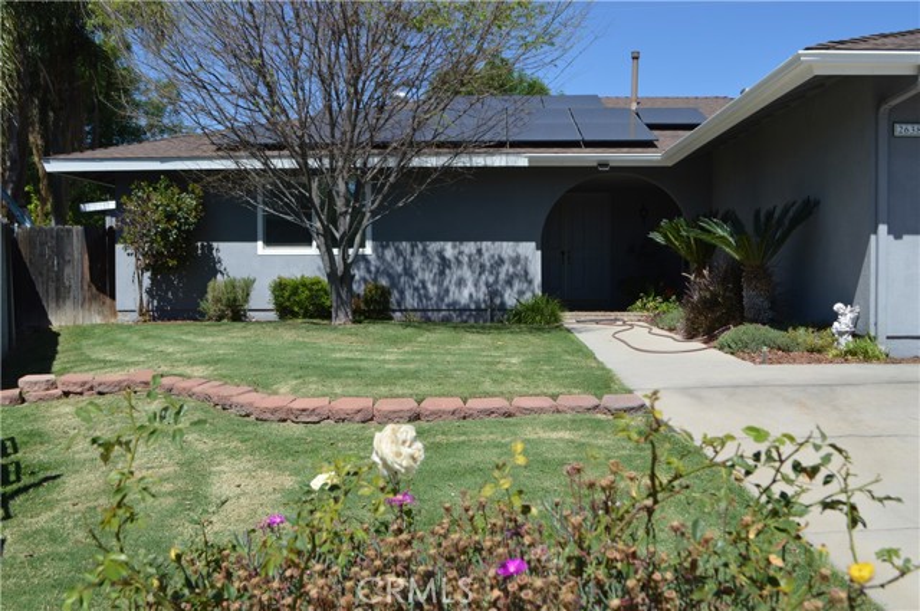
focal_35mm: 36
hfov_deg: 53.2
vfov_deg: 36.8
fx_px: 919
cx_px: 460
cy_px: 306
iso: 100
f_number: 8
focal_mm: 24
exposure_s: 1/250
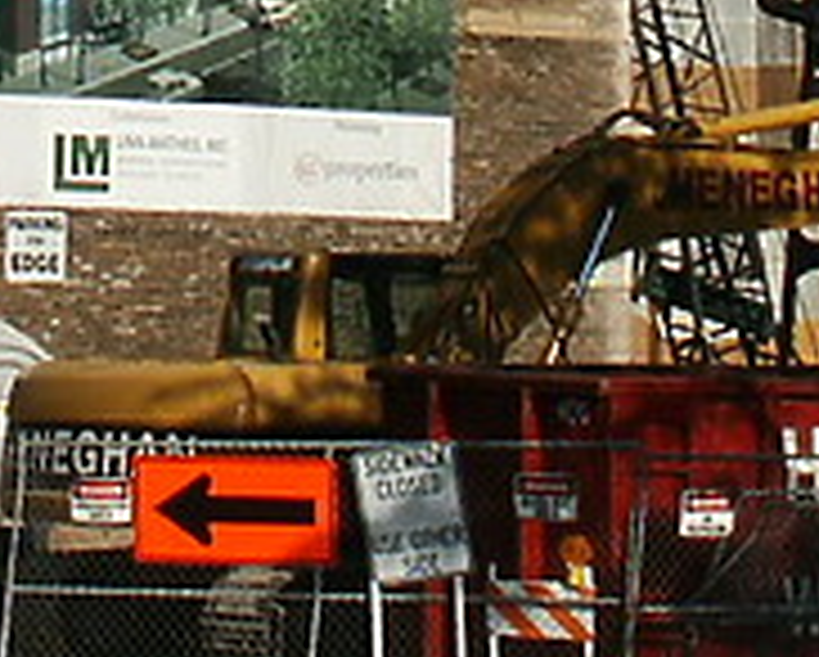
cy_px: -700
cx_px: -135
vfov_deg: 7.5
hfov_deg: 9.6
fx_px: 4805
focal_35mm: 198
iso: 64
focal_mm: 8.65
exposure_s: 1/500
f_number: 8
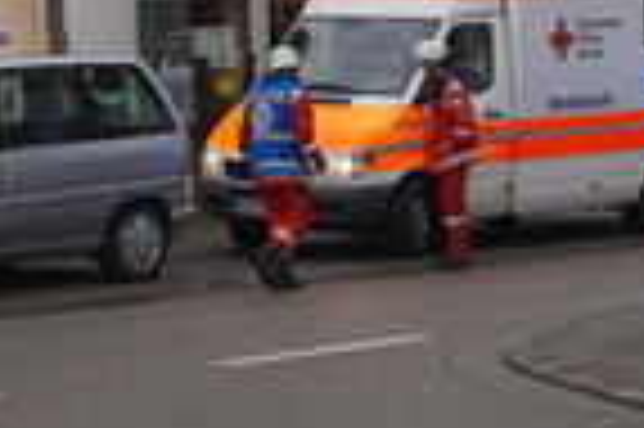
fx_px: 3002
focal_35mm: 168
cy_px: 18
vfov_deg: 8.1
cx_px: 315
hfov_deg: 12.2
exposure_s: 1/160
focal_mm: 40
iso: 250
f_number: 5
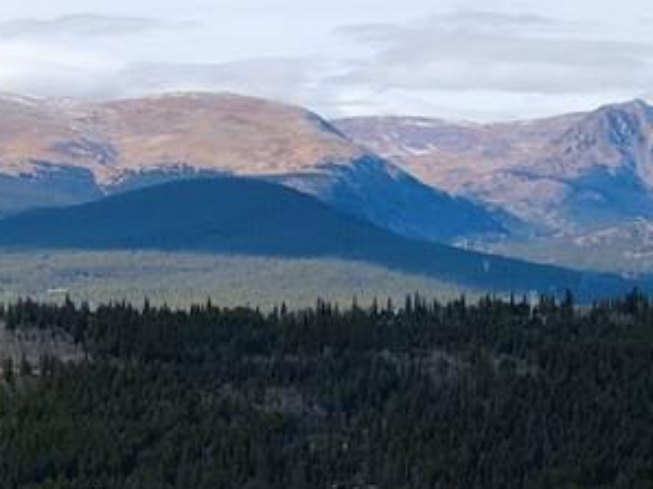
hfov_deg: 14.9
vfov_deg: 11.4
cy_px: 500
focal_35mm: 129
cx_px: -68
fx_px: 2432
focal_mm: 4.5
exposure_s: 1/500
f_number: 2.8
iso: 100
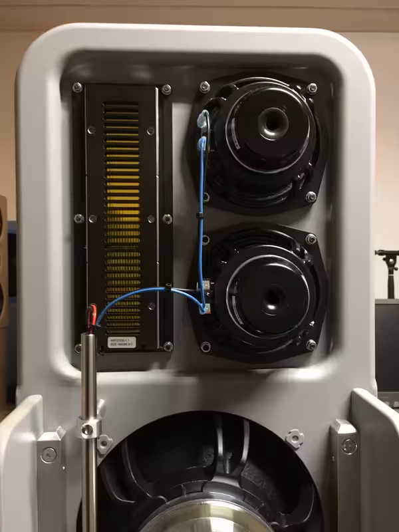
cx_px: 200
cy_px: 266
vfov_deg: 61.7
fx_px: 446
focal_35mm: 29
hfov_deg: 48.2
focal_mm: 4.15
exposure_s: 1/17
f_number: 2.2
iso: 400
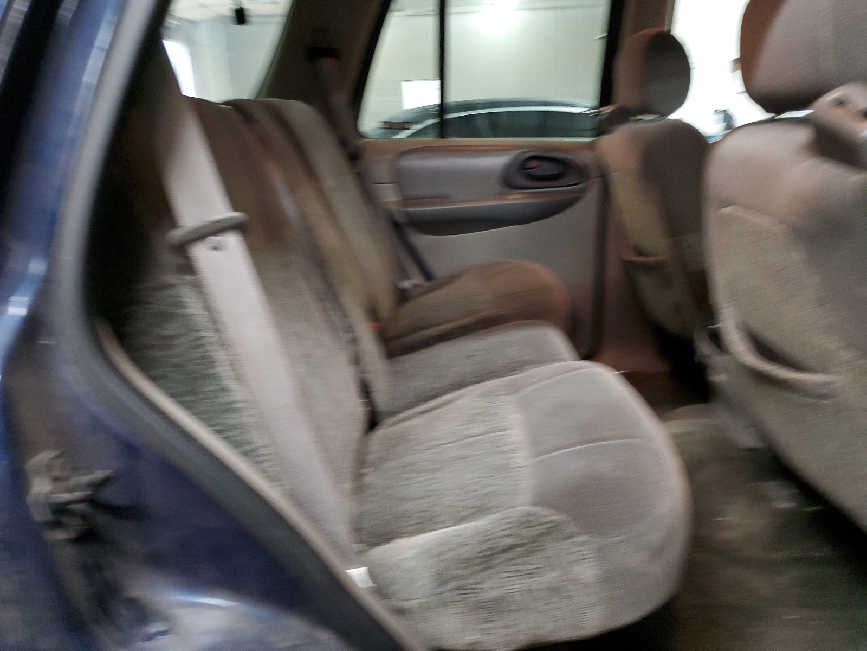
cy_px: 326
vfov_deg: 53.1
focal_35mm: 26
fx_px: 651
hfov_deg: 67.3
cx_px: 434
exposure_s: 1/17
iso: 283
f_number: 1.5
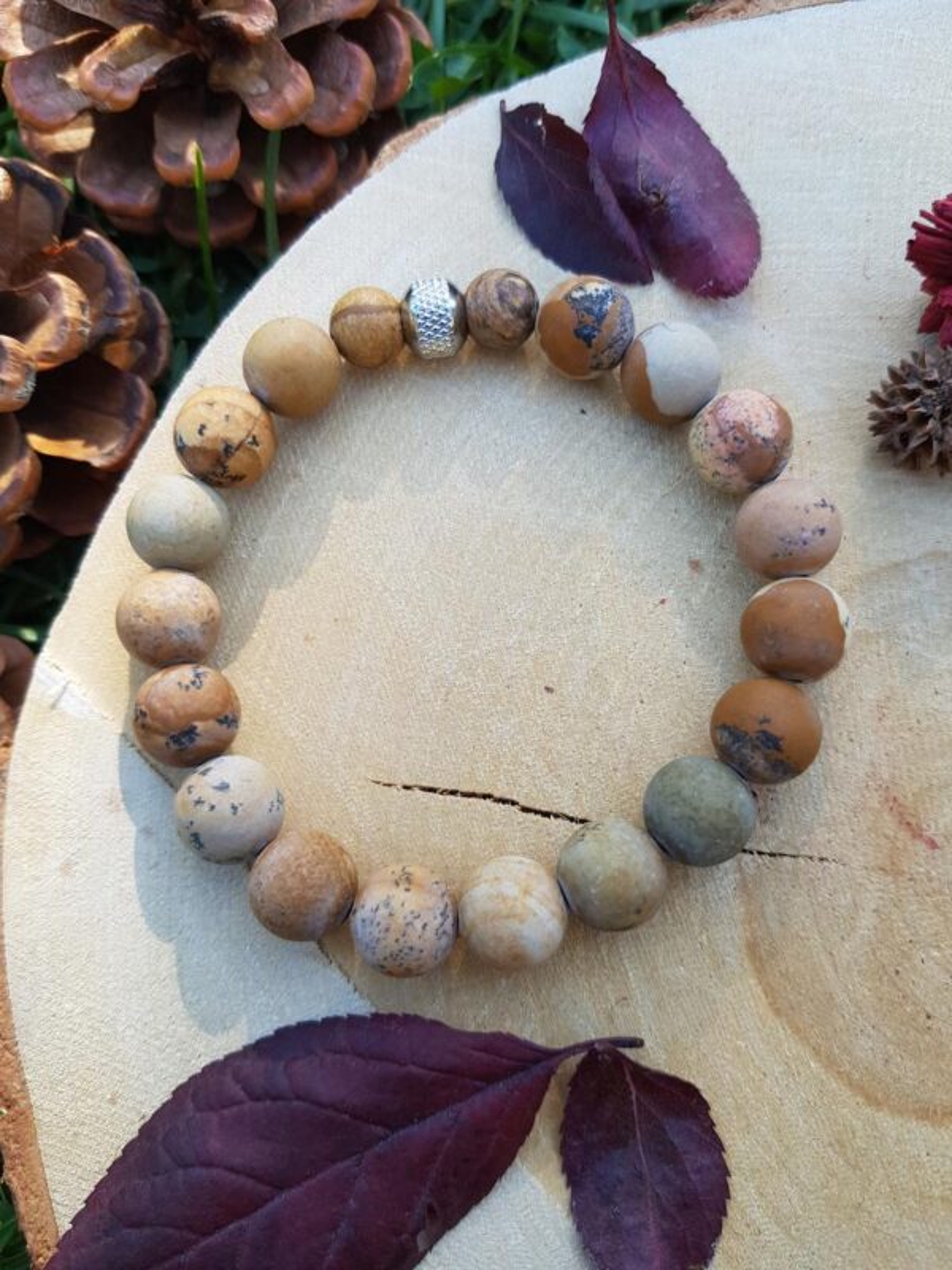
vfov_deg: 67.3
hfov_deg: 53.1
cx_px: 476
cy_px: 635
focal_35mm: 26
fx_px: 953
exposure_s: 1/151
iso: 40
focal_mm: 4.2
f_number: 1.7
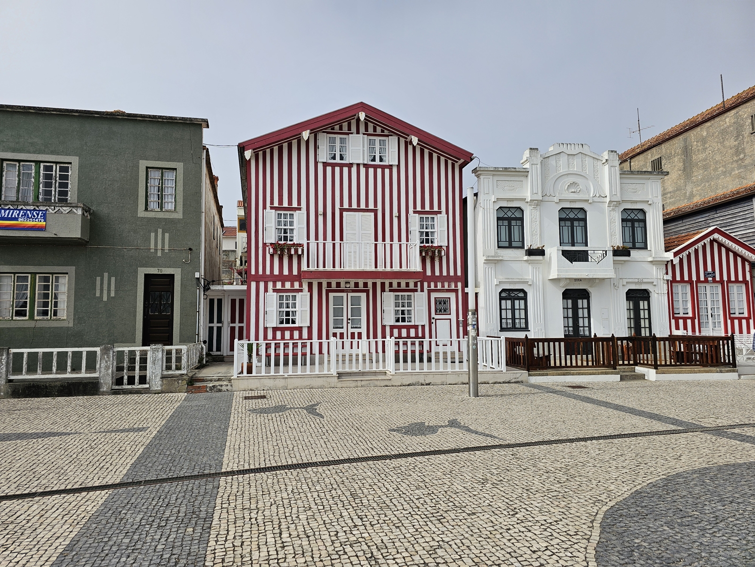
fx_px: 502
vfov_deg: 58.9
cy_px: 284
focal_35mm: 23
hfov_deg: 73.9
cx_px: 378
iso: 12
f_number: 1.7
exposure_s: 1/1894
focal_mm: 6.3
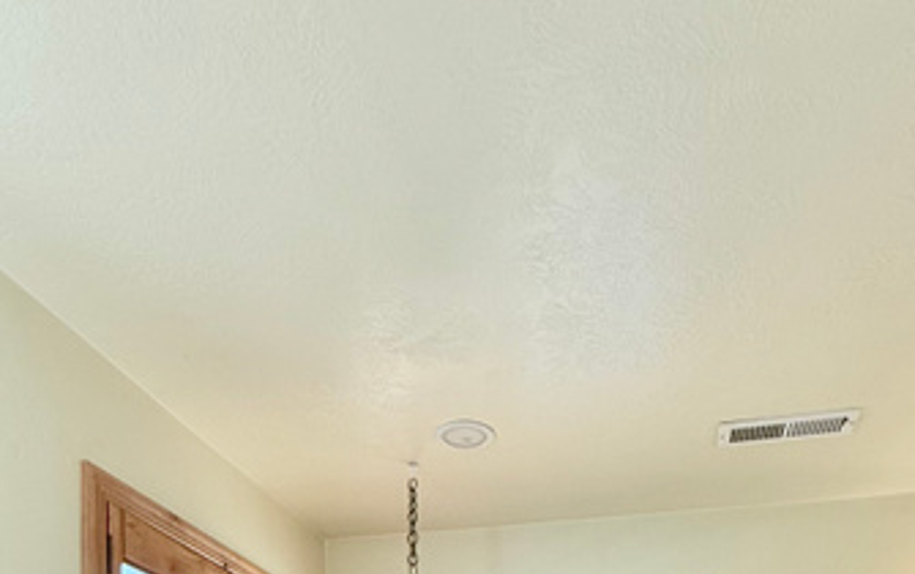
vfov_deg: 26.9
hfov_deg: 56.6
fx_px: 849
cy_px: 853
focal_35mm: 34
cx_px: 481
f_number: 2.2
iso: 80
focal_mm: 2.22
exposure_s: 1/120
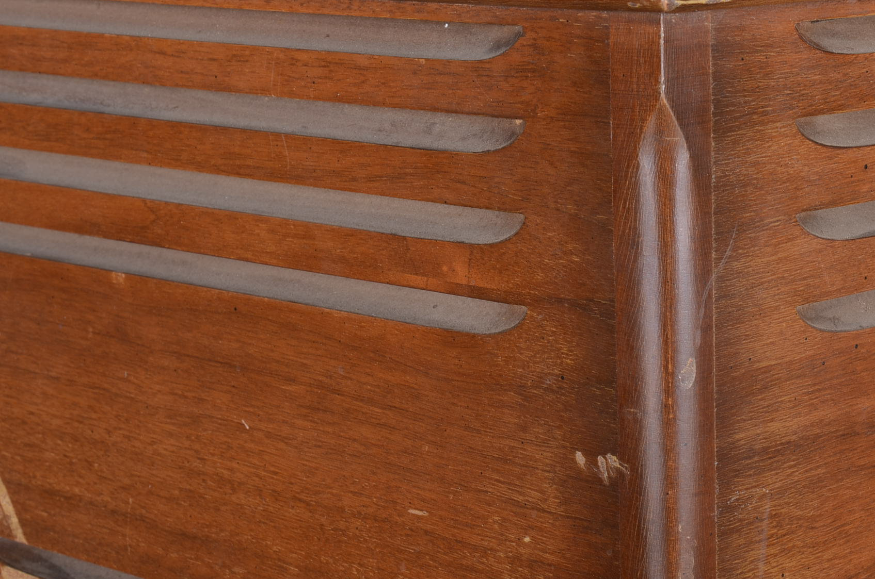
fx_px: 2644
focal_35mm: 109
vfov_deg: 12.5
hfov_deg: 18.7
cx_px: 628
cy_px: 230
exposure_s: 1/125
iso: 160
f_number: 11
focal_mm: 50
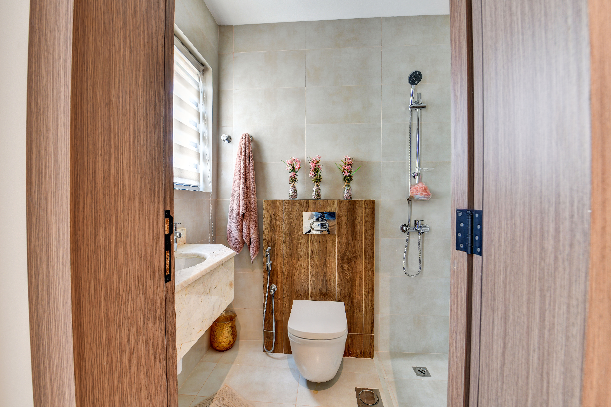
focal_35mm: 14
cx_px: 306
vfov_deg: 81.2
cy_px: 204
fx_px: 238
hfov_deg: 104.3
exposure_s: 2
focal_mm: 14
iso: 100
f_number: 9
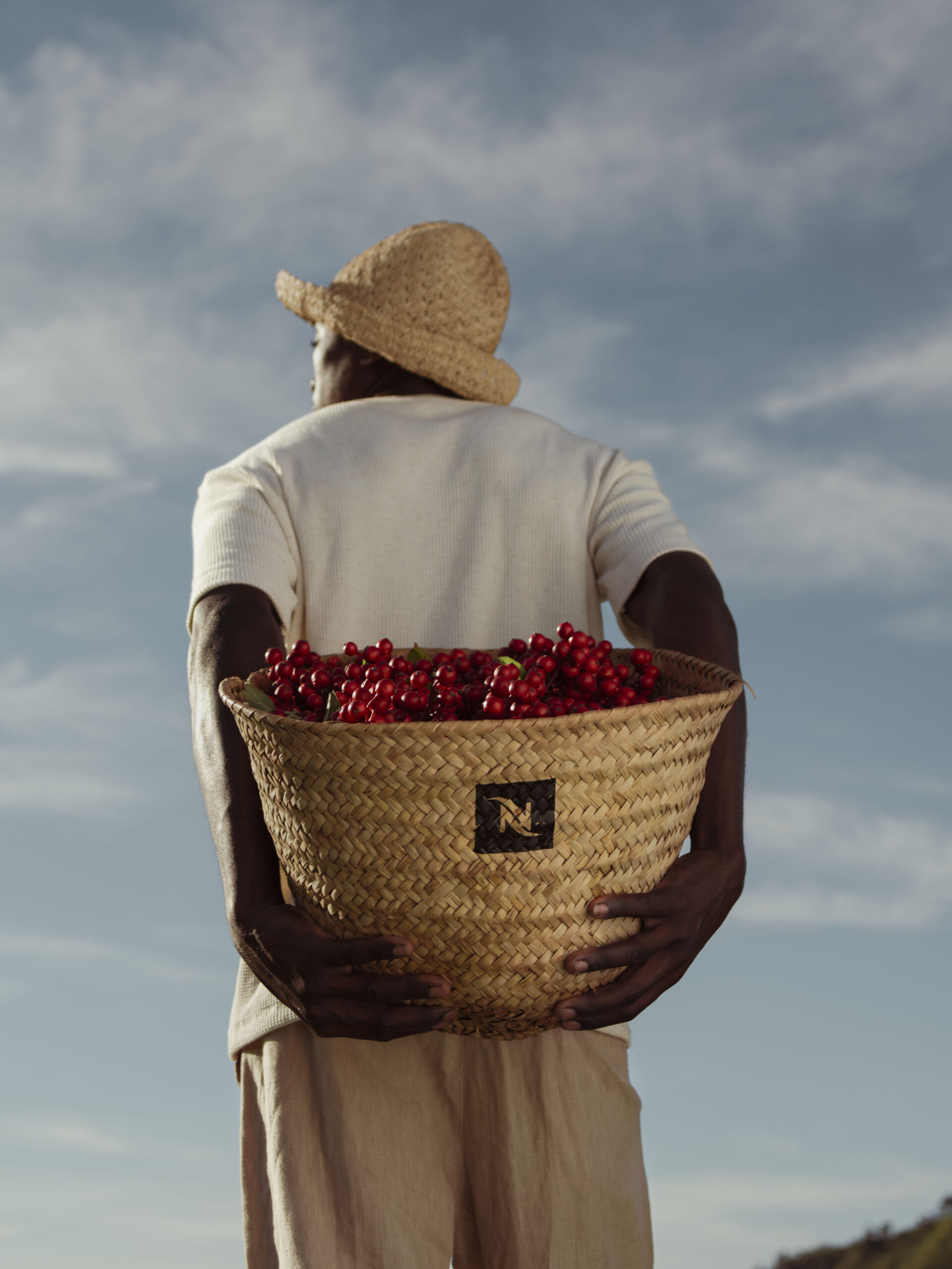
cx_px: 476
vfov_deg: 32.7
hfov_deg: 24.8
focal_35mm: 59
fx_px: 2163
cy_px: 634
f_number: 7.1
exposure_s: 1/320
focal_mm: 75
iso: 100
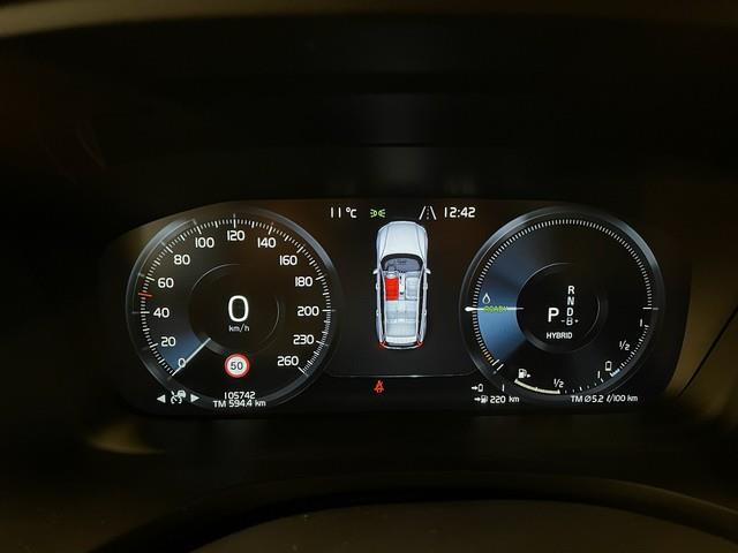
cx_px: 369
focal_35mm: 26
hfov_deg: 67.3
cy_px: 276
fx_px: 554
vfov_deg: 53.1
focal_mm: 4.2
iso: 500
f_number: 1.6
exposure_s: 1/50
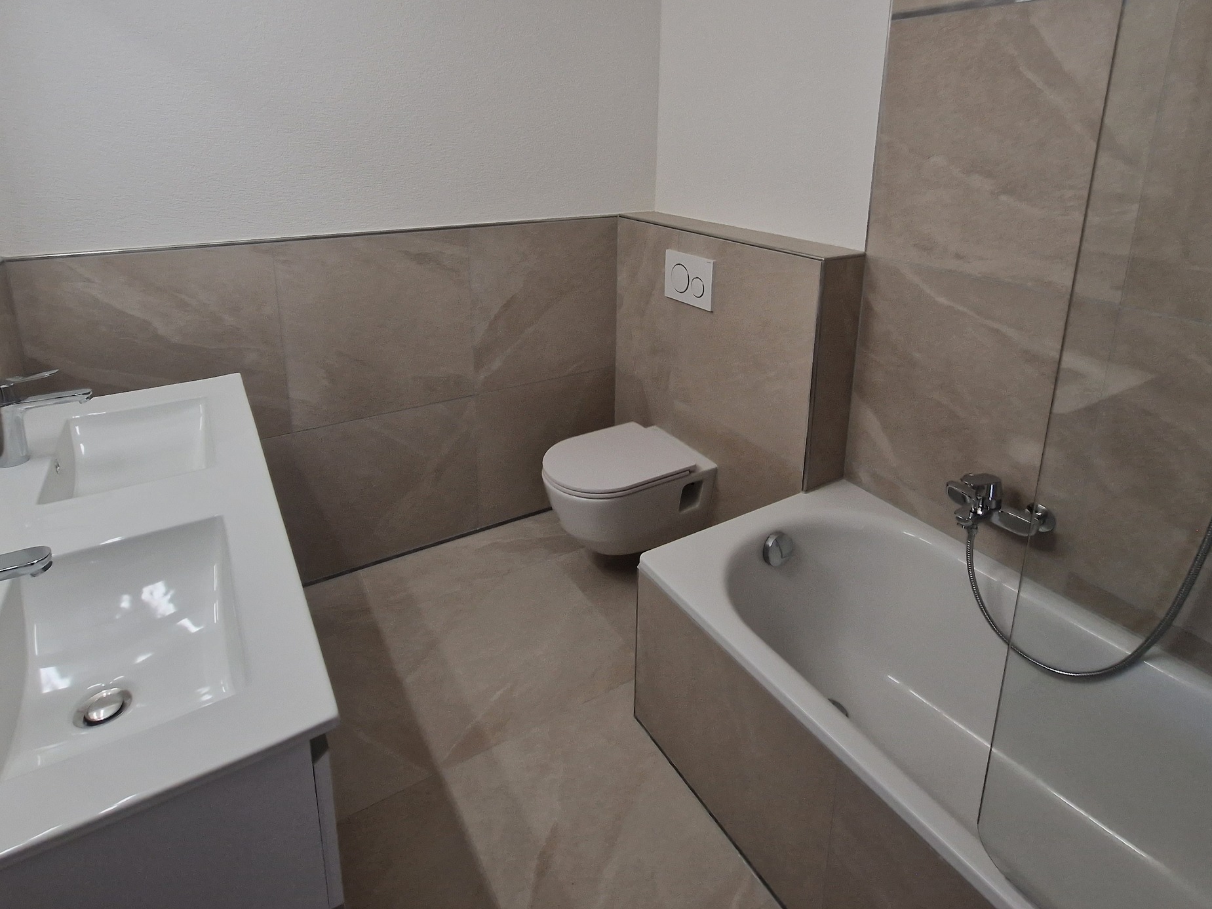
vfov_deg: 69.0
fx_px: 630
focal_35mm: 18
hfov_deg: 87.7
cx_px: 598
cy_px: 282
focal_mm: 2.2
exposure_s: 1/50
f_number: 2.2
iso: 160
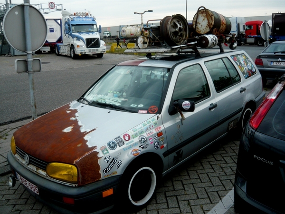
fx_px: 272
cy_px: 107
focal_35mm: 33
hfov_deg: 55.4
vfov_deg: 42.9
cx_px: 142
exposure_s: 1/250
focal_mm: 5.5
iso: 100
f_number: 2.8
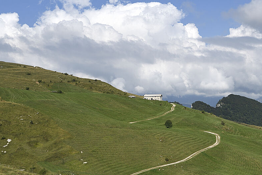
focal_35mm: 71
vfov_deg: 19.2
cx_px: 182
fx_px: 515
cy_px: 80
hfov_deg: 28.3
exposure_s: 1/3200
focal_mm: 31
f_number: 3.5
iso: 100
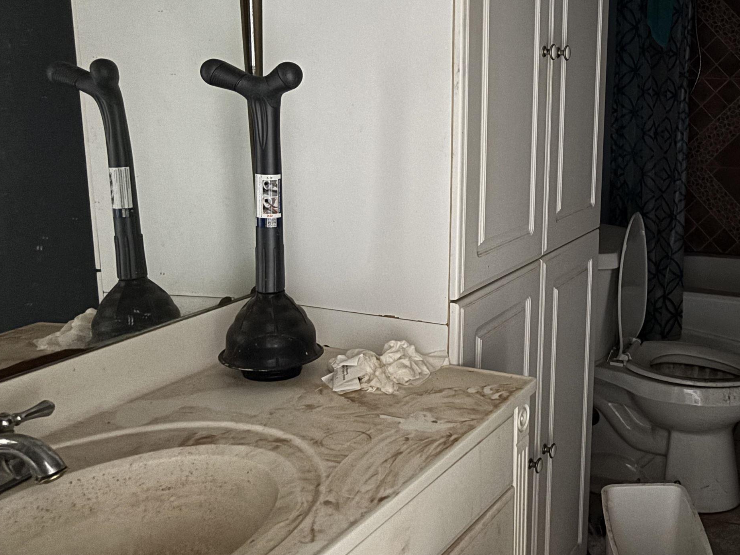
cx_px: 608
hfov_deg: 41.7
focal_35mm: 43
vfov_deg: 33.3
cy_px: 178
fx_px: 919
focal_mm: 5.96
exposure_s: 1/15
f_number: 1.6
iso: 1000
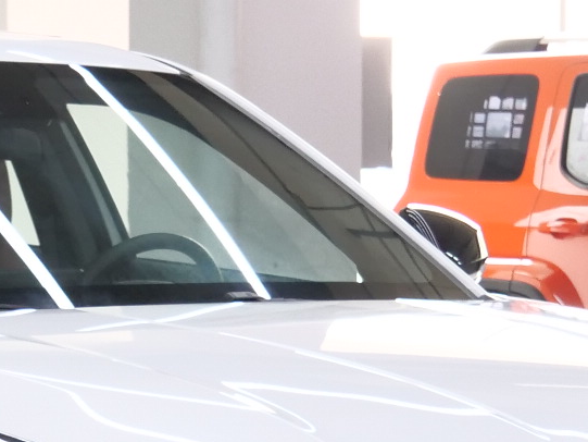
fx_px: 3296
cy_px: 523
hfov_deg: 10.1
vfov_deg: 7.6
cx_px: 75
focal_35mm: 194
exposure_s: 1/60
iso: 800
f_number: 4.1
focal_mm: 20
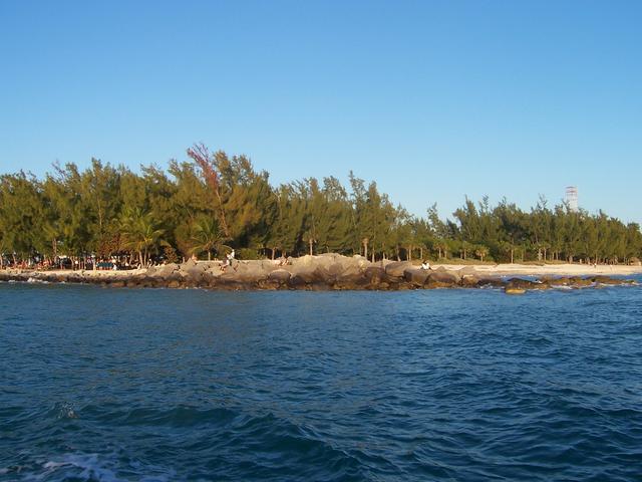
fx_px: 668
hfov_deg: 51.4
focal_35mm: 36
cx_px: 321
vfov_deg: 39.7
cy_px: 241
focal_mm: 6
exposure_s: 1/250
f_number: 4.8
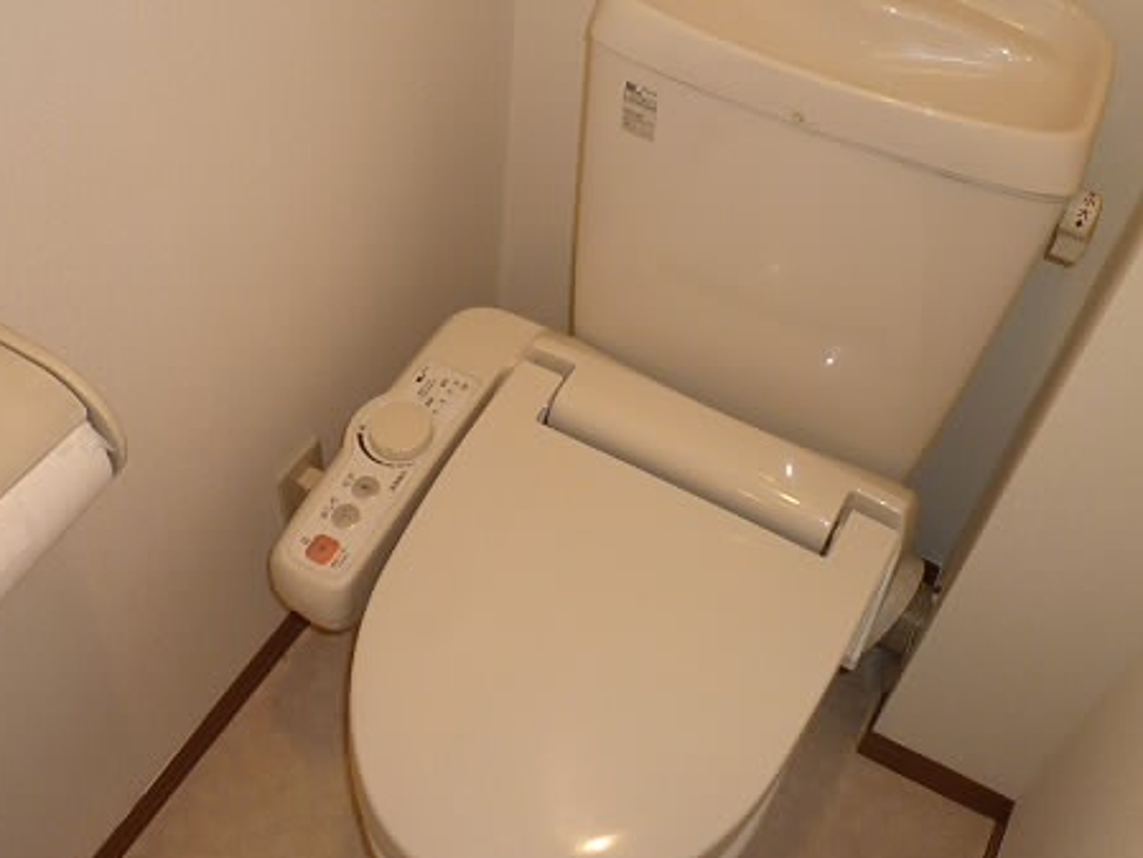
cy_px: 424
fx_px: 1288
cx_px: 570
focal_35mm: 39
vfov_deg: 36.8
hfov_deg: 47.9
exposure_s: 1/30
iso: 100
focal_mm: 4.4
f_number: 2.8
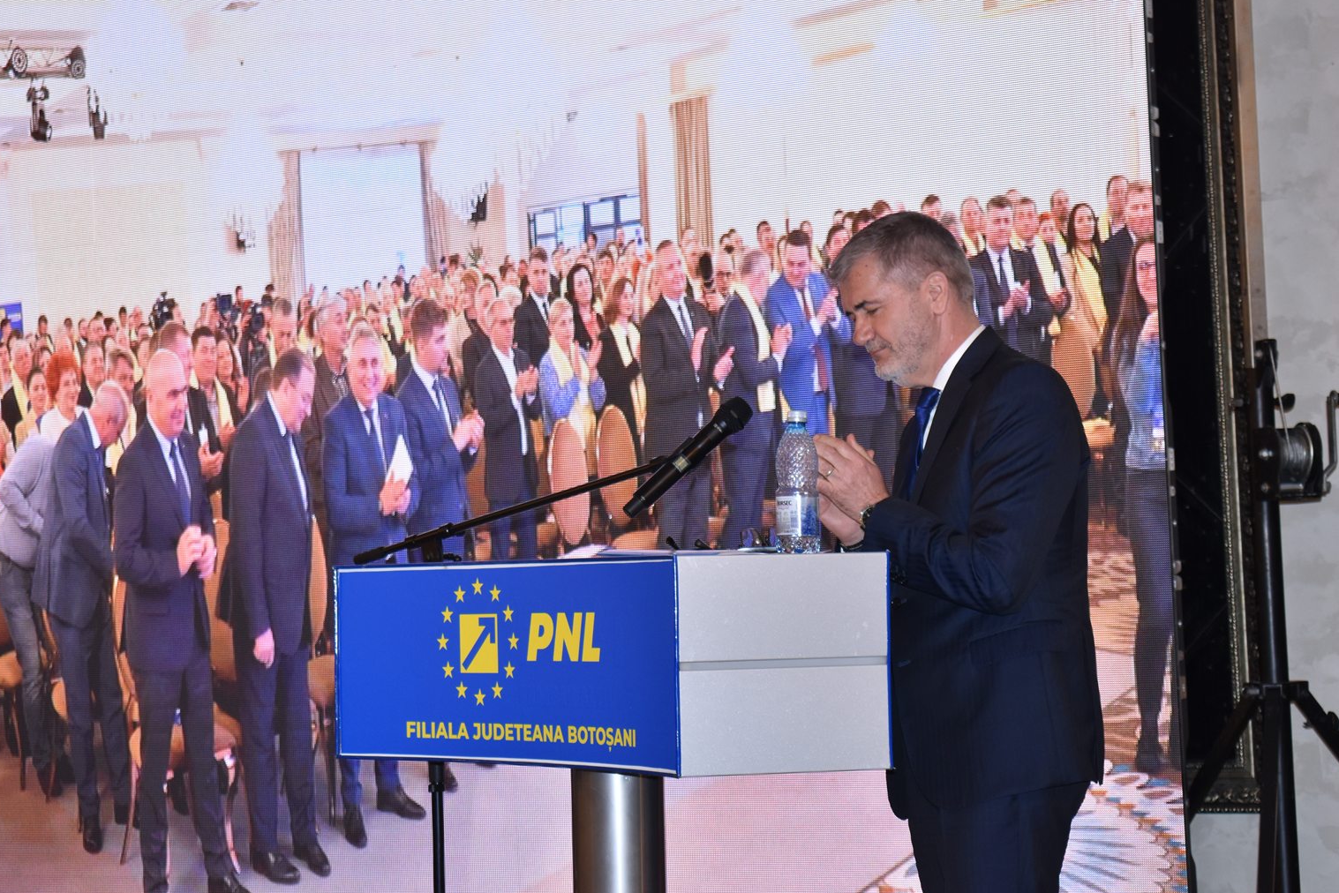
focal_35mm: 84
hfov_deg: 24.3
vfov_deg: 16.4
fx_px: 3106
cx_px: 668
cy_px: 447
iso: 560
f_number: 5.6
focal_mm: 55
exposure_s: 1/125
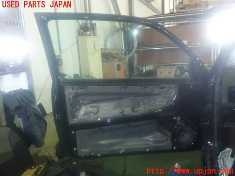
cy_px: 88
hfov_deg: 60.0
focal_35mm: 30
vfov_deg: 46.8
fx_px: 204
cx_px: 118
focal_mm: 5.5
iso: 400
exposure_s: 1/30
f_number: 2.3
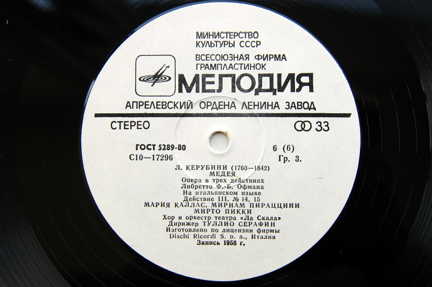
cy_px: 144
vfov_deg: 25.7
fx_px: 629
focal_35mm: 52
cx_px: 216
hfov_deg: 37.9
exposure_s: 1/125
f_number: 6.3
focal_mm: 35
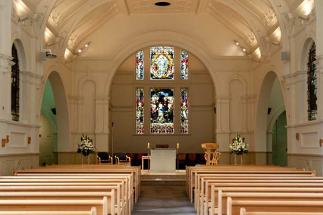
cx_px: 162
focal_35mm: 55
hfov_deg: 36.3
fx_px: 493
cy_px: 121
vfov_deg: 24.6
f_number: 5.6
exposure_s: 1/100
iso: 2500
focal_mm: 36
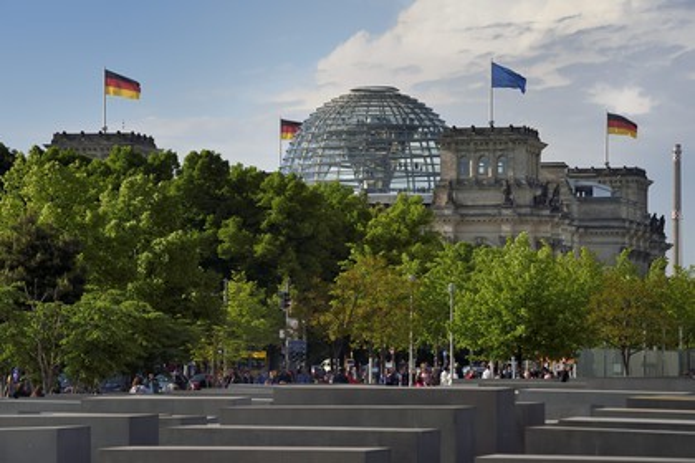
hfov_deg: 13.7
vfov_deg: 9.1
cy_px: 232
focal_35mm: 150
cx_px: 348
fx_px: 2896
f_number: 10
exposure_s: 1/320
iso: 200
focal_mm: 150
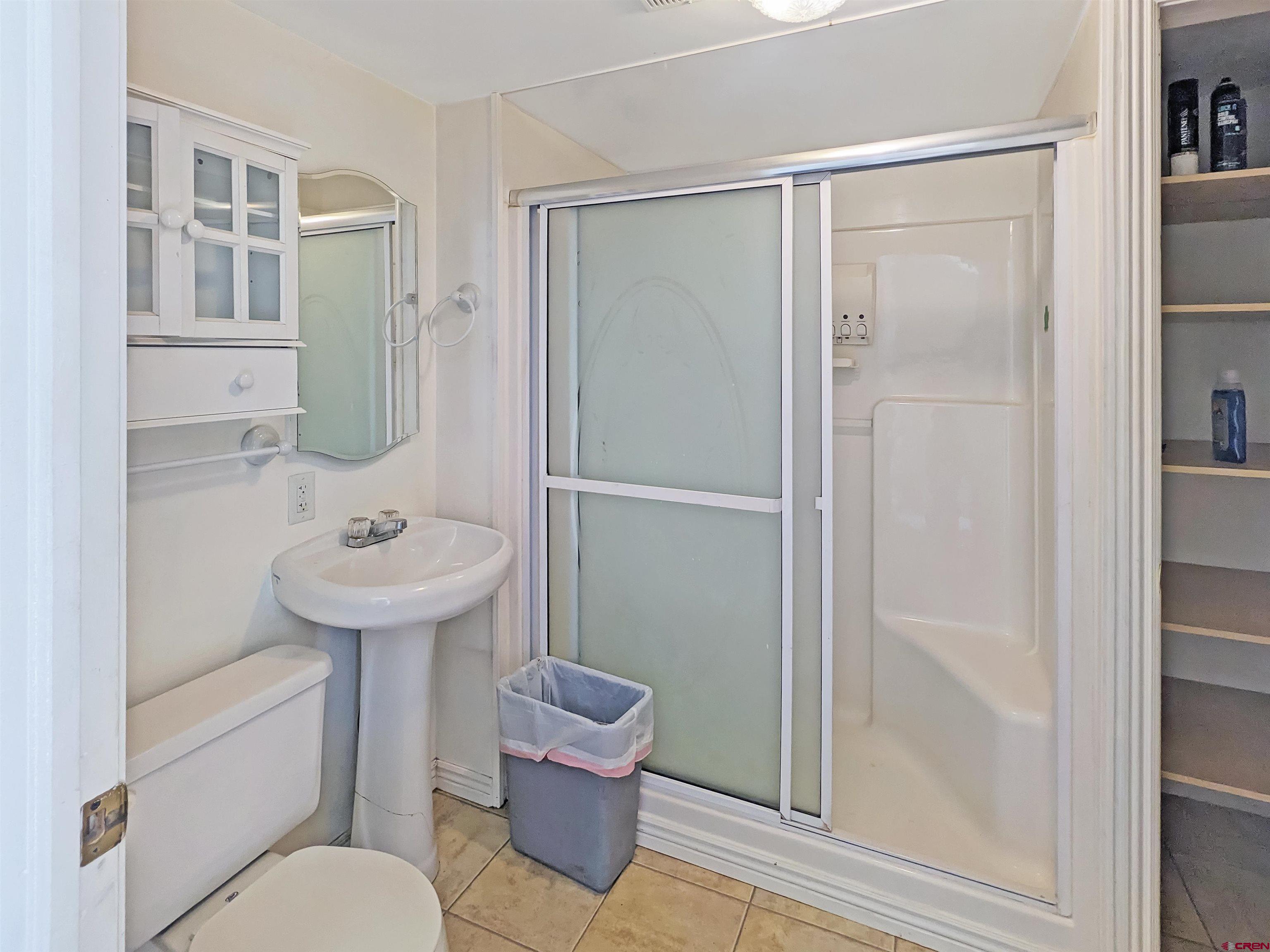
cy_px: 476
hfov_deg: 94.5
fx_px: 587
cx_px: 635
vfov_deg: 78.1
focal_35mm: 16
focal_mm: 2.22
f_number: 2.2
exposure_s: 1/24
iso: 66
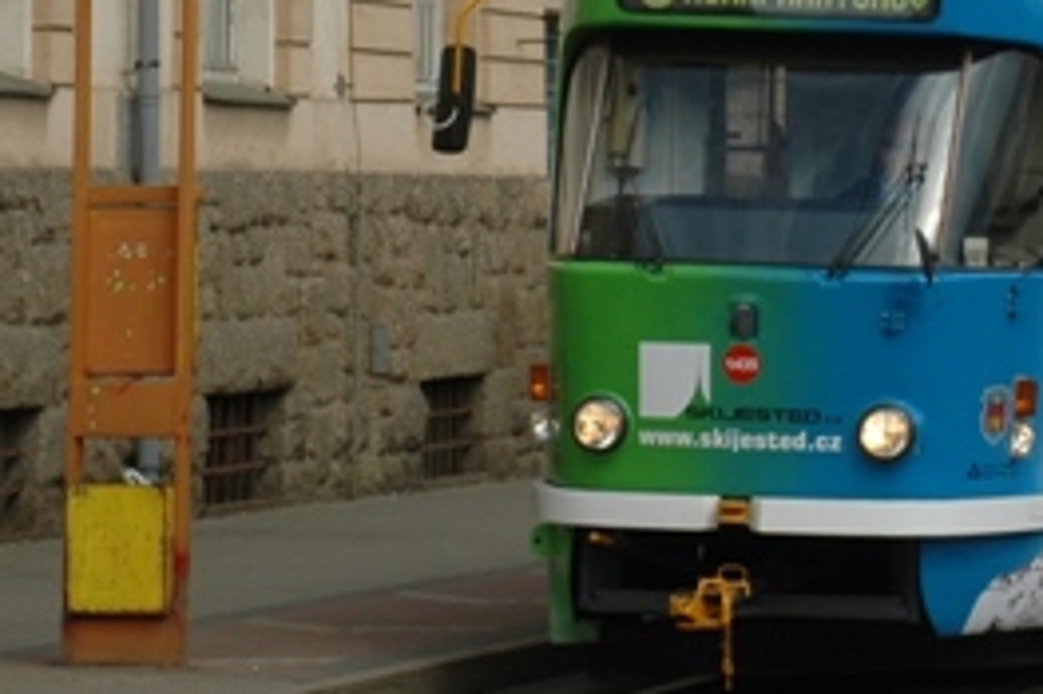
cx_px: 1384
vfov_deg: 6.0
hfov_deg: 9.0
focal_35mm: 226
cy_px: -194
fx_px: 6543
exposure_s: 1/400
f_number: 10
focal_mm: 44
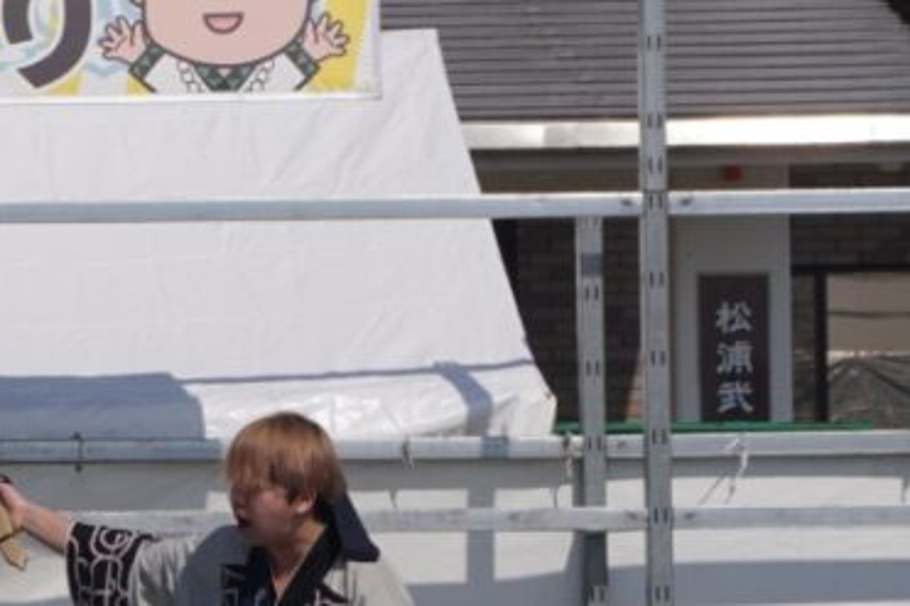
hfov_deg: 5.8
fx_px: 8903
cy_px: 483
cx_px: -343
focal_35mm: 352
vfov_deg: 3.9
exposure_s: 1/1000
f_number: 13
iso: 320
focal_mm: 85
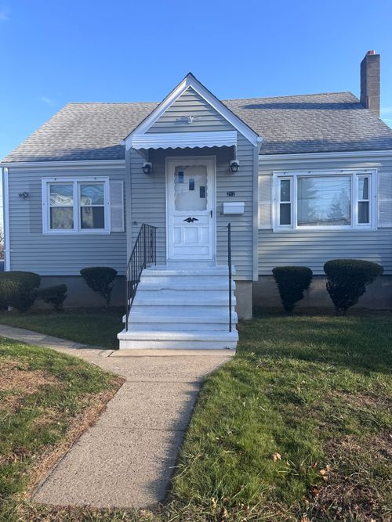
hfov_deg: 56.8
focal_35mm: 24
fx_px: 362
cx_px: 196
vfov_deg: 71.6
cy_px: 261
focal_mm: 6.76
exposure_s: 1/1818
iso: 80
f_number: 1.78
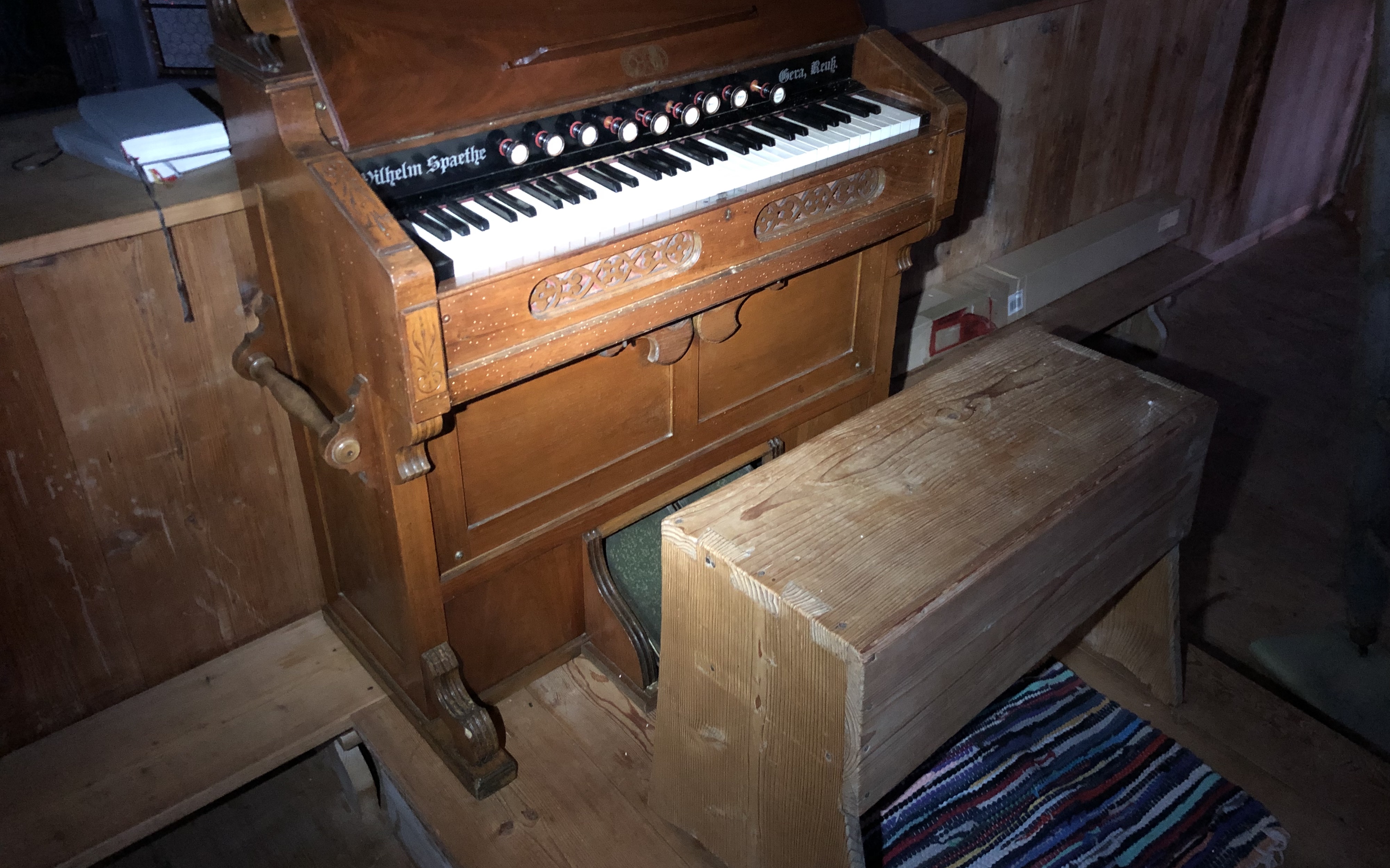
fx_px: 1136
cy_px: 369
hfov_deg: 62.9
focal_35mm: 30
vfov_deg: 41.7
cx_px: 702
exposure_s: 1/4
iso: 160
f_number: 1.8
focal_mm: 4
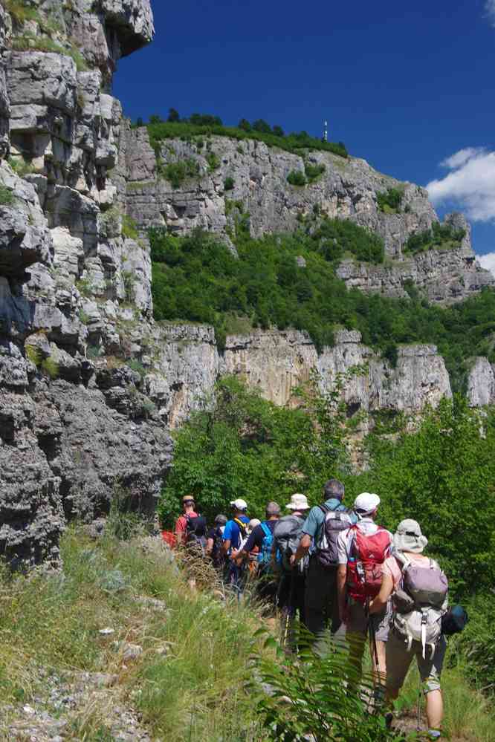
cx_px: 248
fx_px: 1200
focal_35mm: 58
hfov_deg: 23.3
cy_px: 371
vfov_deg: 34.4
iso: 200
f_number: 11
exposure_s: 1/80
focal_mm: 38.8
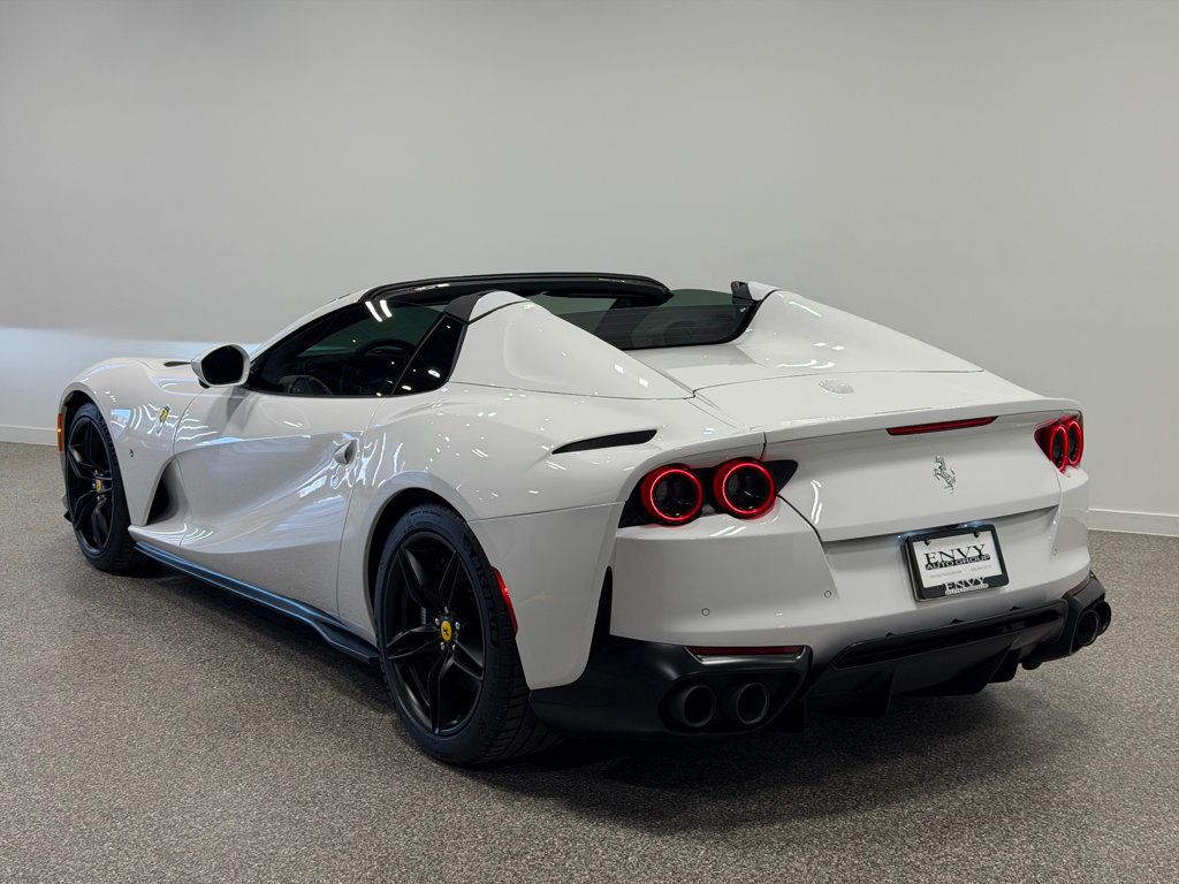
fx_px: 1635
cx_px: 590
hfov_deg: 39.7
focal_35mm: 48
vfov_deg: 30.3
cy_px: 442
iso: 64
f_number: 1.78
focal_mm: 6.76
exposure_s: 1/450
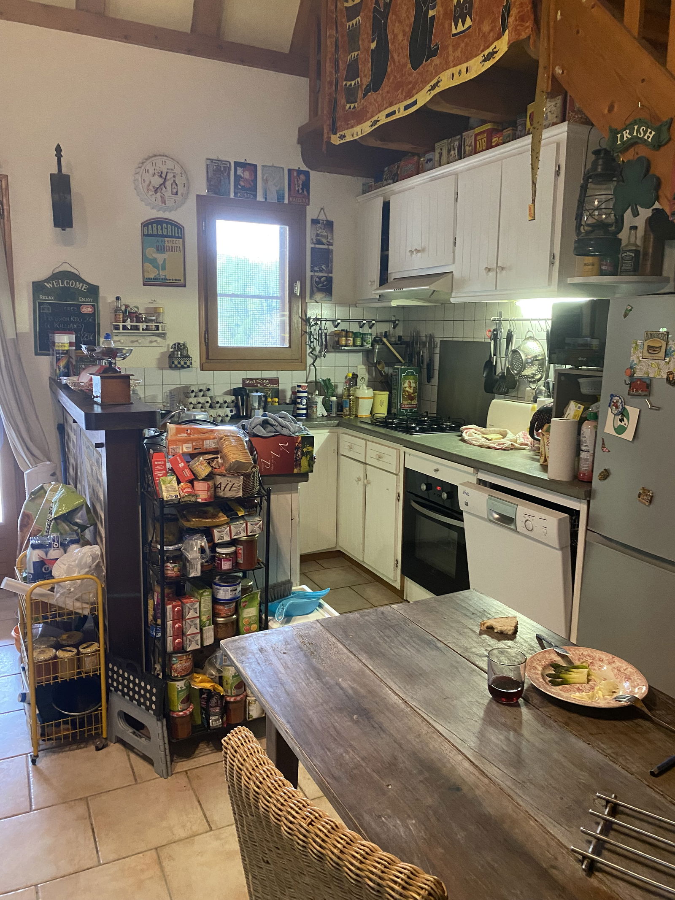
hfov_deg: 53.1
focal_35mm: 26
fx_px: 676
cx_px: 338
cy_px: 450
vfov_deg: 67.3
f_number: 1.8
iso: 500
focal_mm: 4.25
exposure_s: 1/33
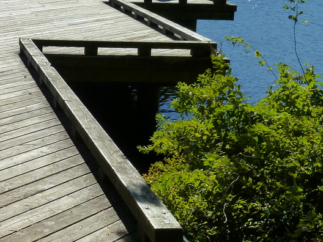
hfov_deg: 23.1
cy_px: 42
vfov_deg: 18.2
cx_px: -24
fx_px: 746
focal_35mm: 80
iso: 125
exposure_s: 1/800
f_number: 3.7
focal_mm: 5.9
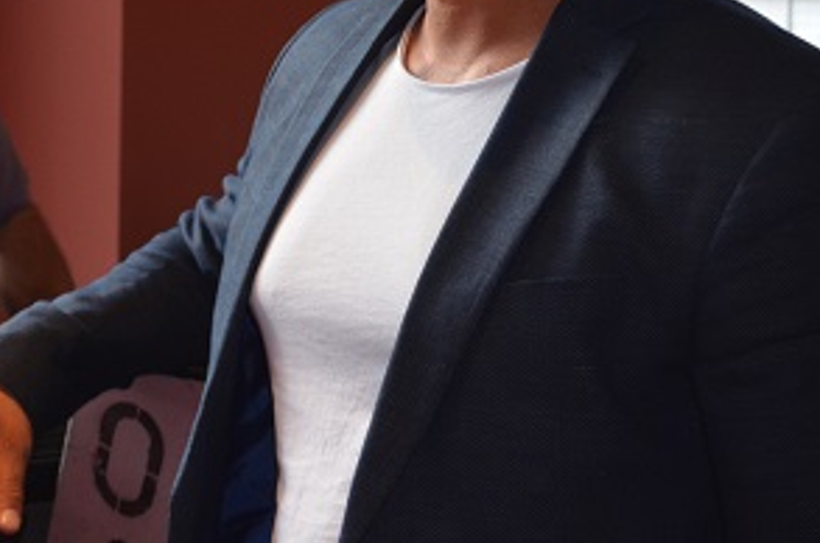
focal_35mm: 88
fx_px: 2000
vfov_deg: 15.2
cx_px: 59
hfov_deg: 22.5
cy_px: 17
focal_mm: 29
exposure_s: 1/60
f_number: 4.5
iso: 640
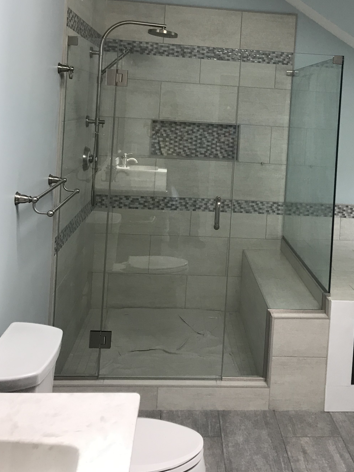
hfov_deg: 33.3
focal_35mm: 43
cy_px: 117
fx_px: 586
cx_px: 238
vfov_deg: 42.5
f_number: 1.8
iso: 20
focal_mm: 3.99
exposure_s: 1/40
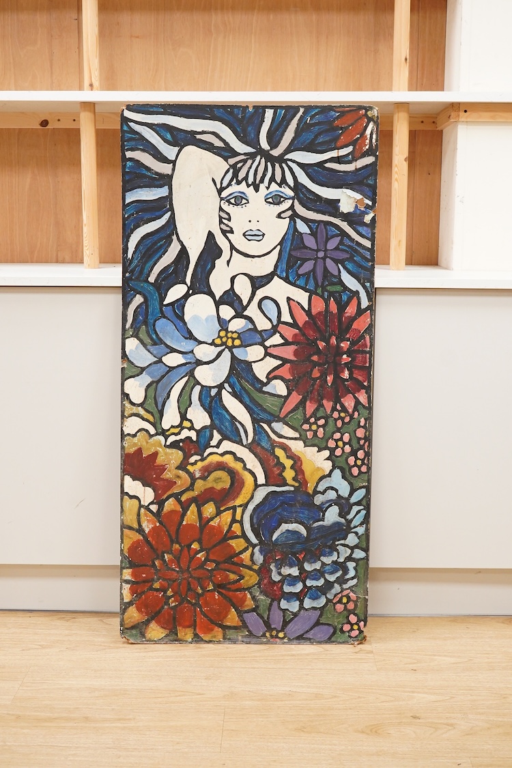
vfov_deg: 43.6
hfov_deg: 29.9
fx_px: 960
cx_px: 256
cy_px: 384
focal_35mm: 45
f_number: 9
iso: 2500
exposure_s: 1/100
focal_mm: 30
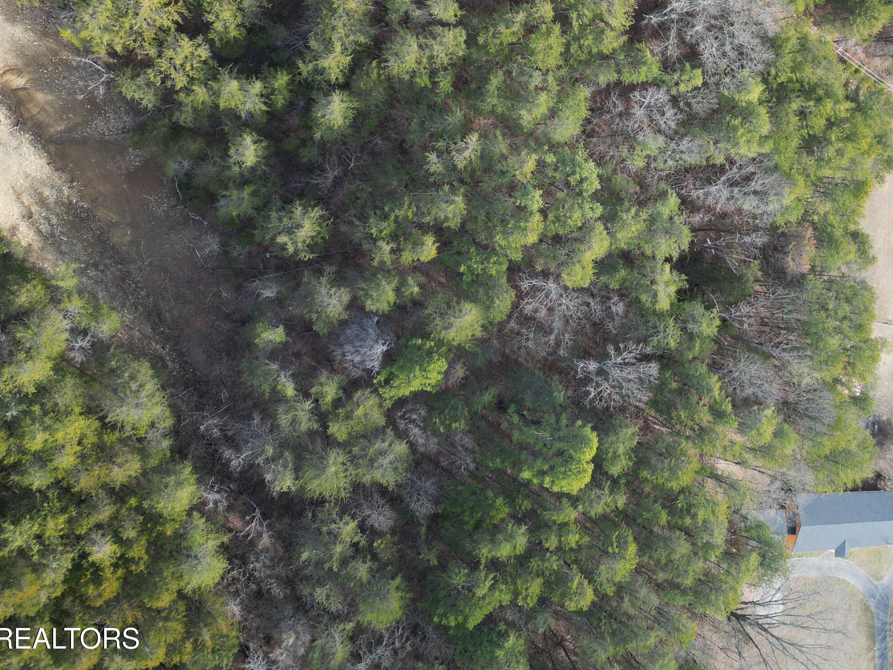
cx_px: 597
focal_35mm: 36
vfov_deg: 38.8
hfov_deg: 50.4
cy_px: 182
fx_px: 929
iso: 140
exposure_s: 1/640
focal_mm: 6.72
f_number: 1.7
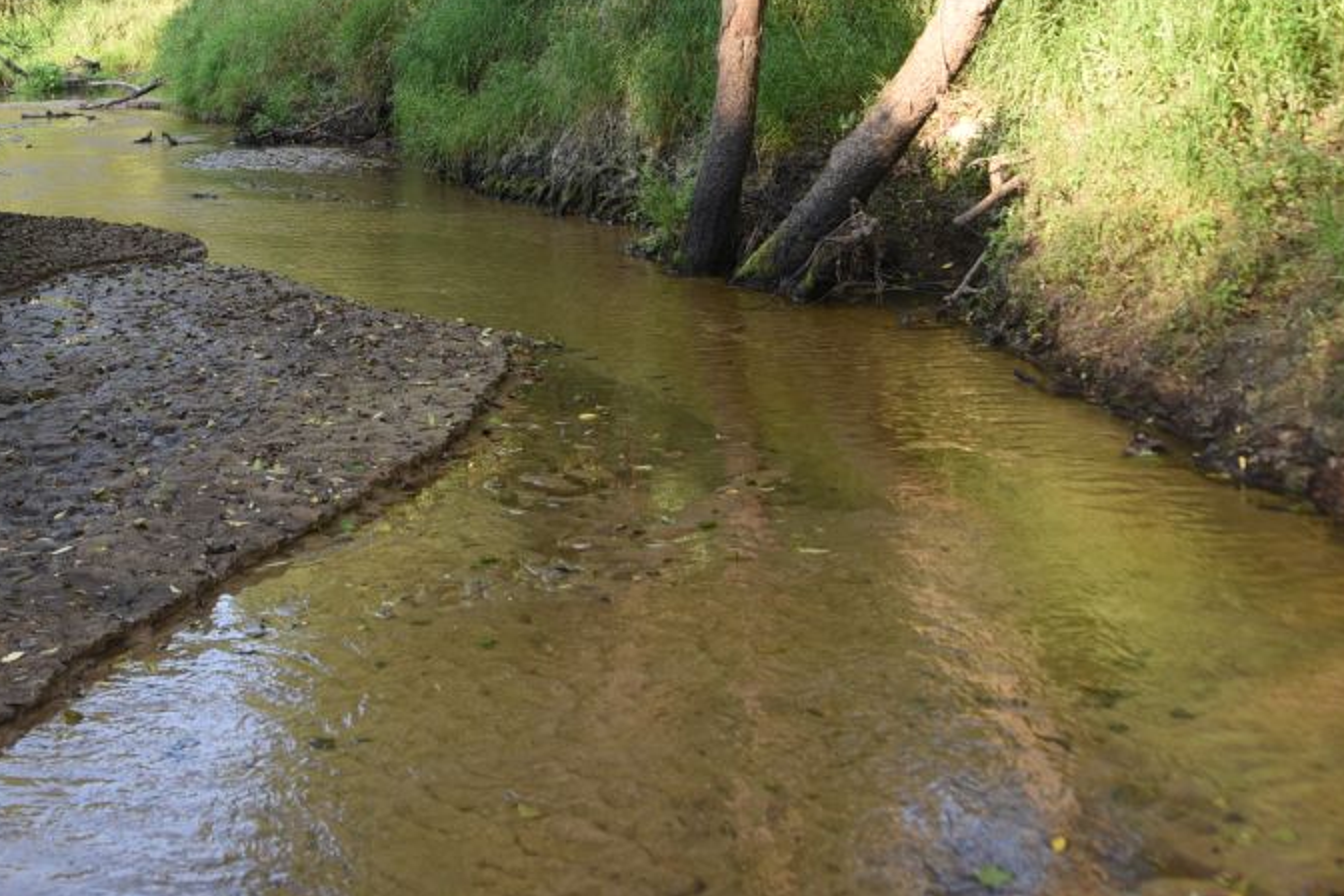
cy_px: 75
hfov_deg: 32.7
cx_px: 330
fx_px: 2240
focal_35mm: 60
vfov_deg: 22.0
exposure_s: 1/125
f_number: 5
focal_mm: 31
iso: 160
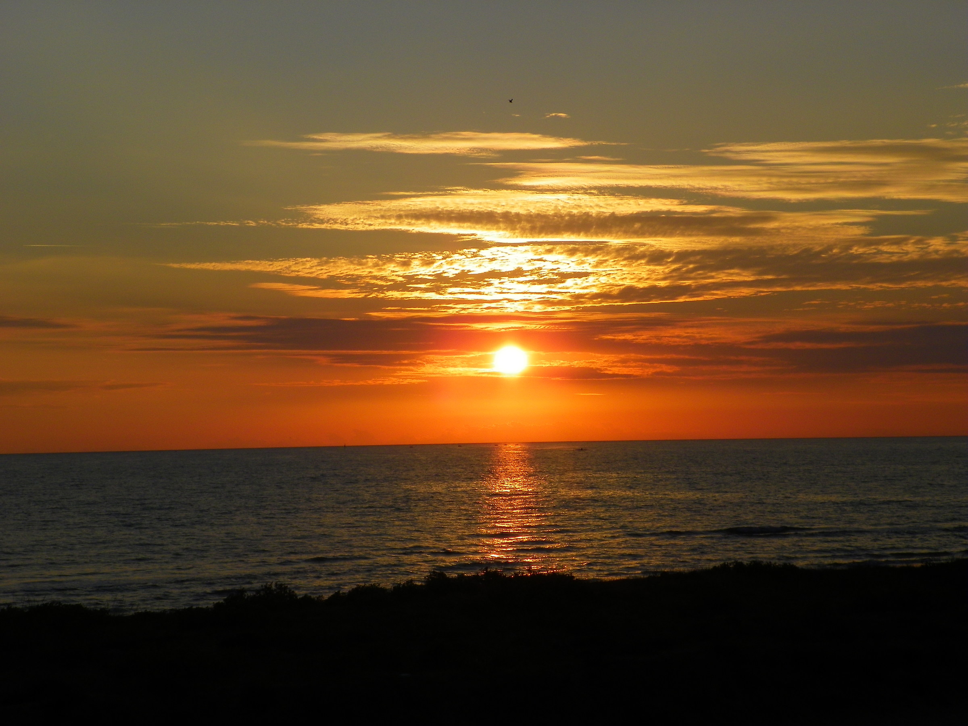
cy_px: 363
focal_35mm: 80
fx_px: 2237
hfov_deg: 24.4
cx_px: 484
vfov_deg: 18.4
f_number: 5.6
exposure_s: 1/500
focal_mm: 14.2
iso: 64
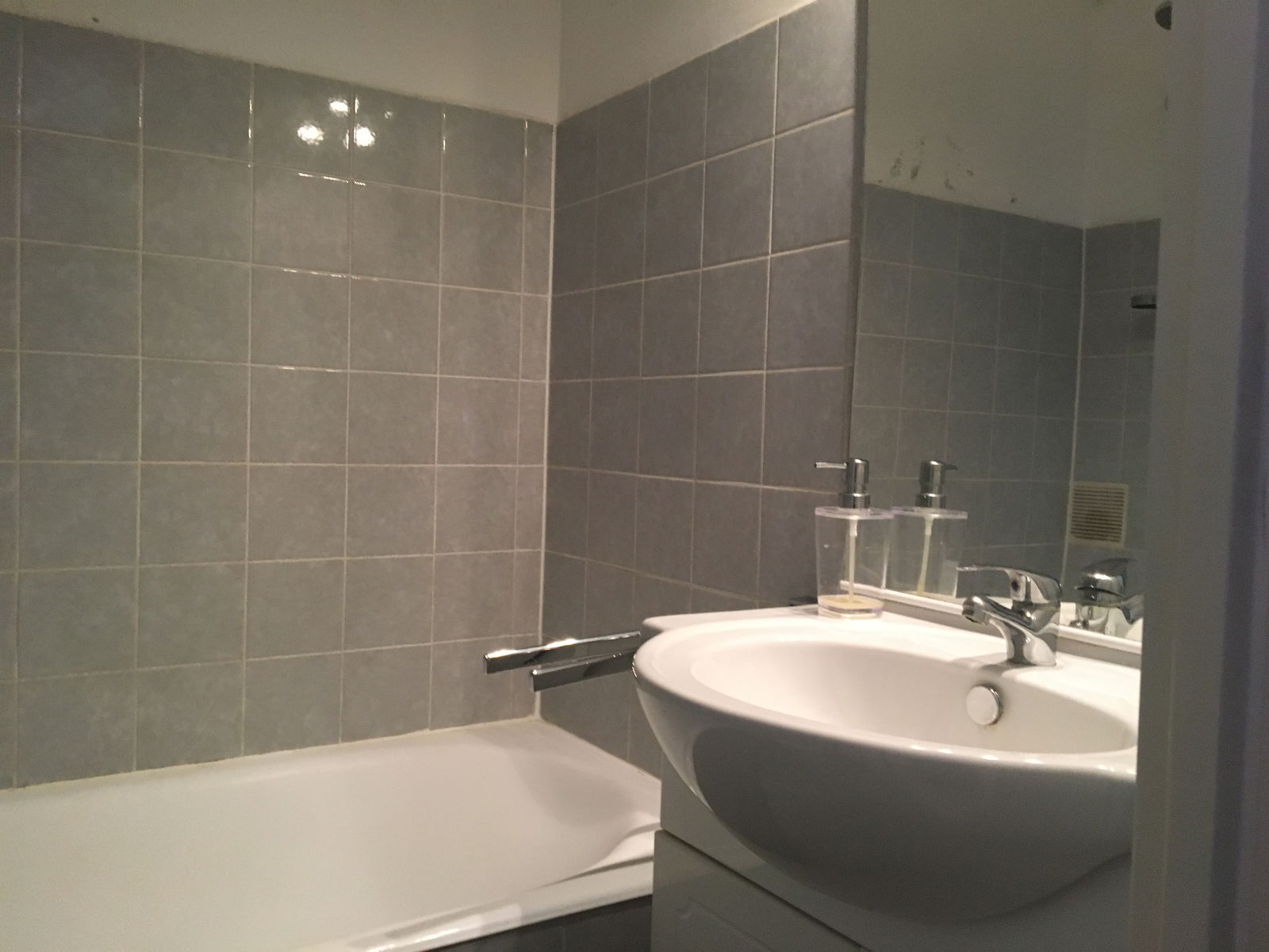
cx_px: 634
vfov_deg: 48.2
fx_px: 1063
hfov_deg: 61.7
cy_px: 476
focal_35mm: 29
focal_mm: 4.15
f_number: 2.2
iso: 200
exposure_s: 1/33
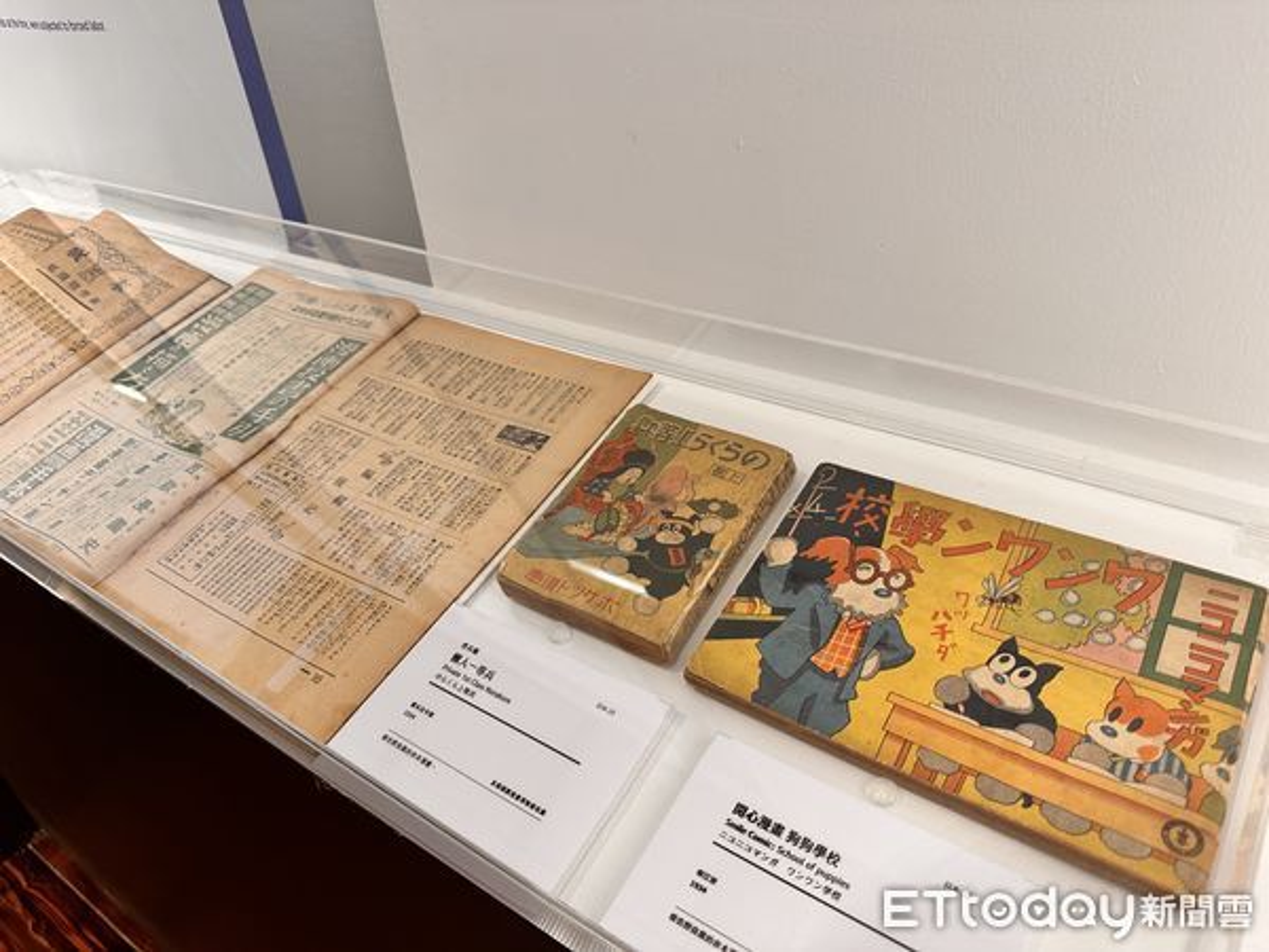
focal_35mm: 24
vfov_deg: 56.8
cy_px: 476
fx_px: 880
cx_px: 634
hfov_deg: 71.6
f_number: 1.78
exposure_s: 1/120
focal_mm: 6.86
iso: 160
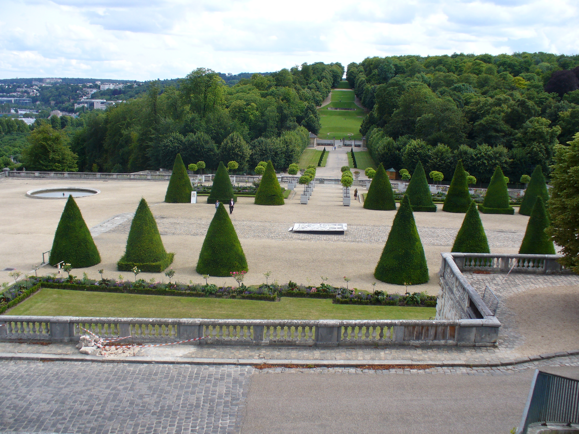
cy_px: 217
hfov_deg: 50.1
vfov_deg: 38.7
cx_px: 290
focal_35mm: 37
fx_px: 619
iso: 80
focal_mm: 6.1
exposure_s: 1/200
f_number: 5.6
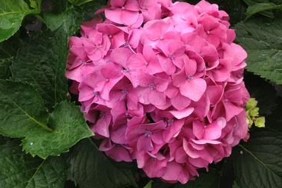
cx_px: 144
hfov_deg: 40.3
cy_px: 63
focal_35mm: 49
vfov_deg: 27.4
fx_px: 384
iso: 50
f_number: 2.4
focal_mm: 4.28
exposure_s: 1/259
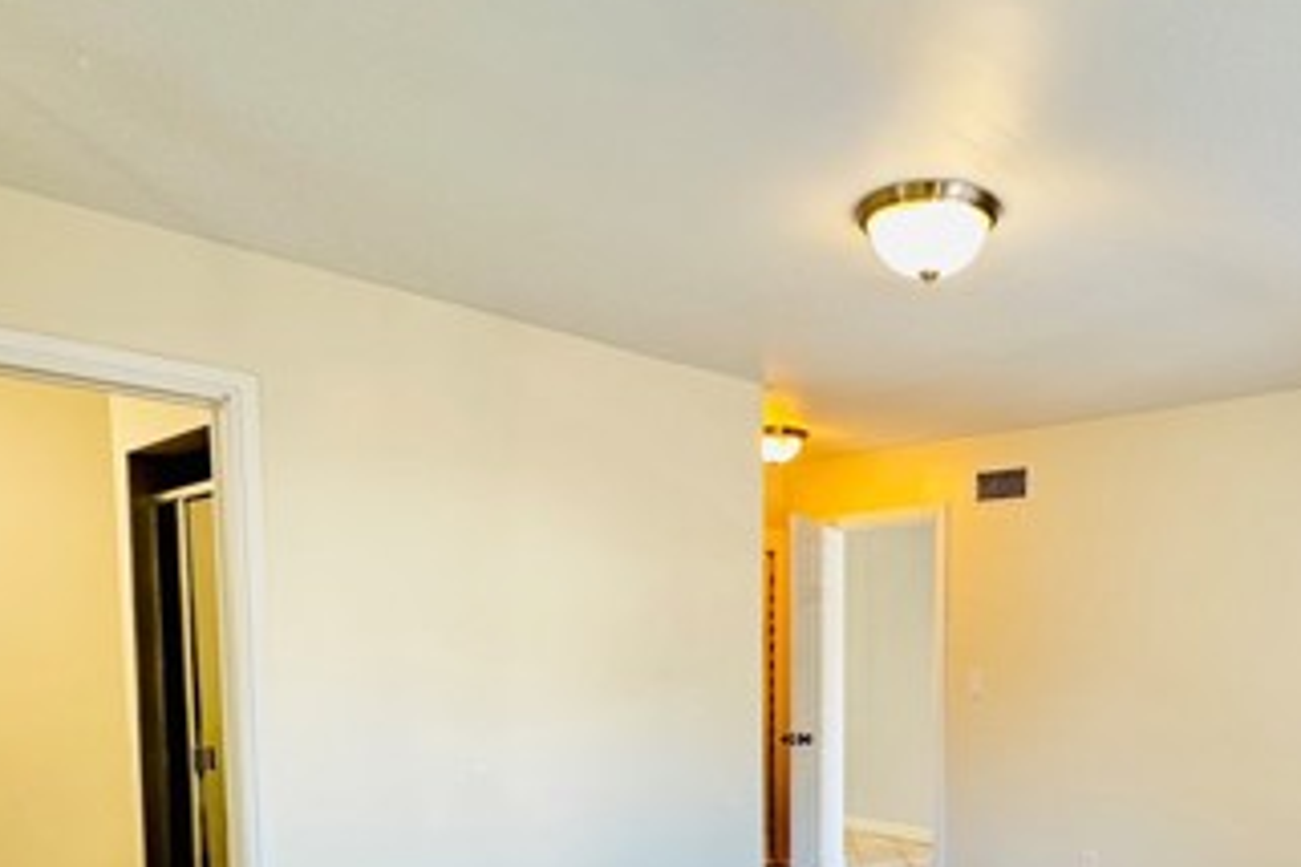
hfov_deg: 62.0
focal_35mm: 29
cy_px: 721
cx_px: 875
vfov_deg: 42.5
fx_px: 1048
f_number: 2.2
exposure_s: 1/60
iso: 250
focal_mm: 2.22
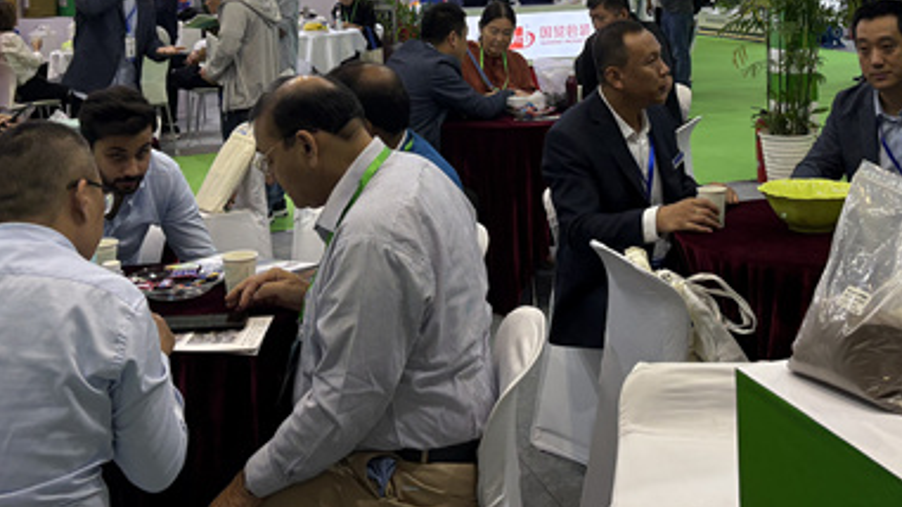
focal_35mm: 52
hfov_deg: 39.7
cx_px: 537
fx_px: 1243
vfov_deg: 21.9
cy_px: -37
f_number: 1.6
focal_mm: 5.96
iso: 40
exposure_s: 1/100
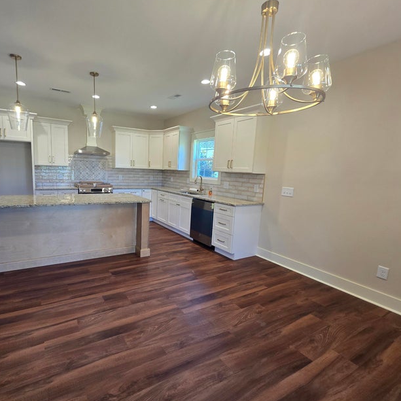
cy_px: 200
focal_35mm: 16
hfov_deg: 86.0
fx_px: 210
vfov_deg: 87.4
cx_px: 154
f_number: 2.2
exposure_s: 1/60
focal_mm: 2.2
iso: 64
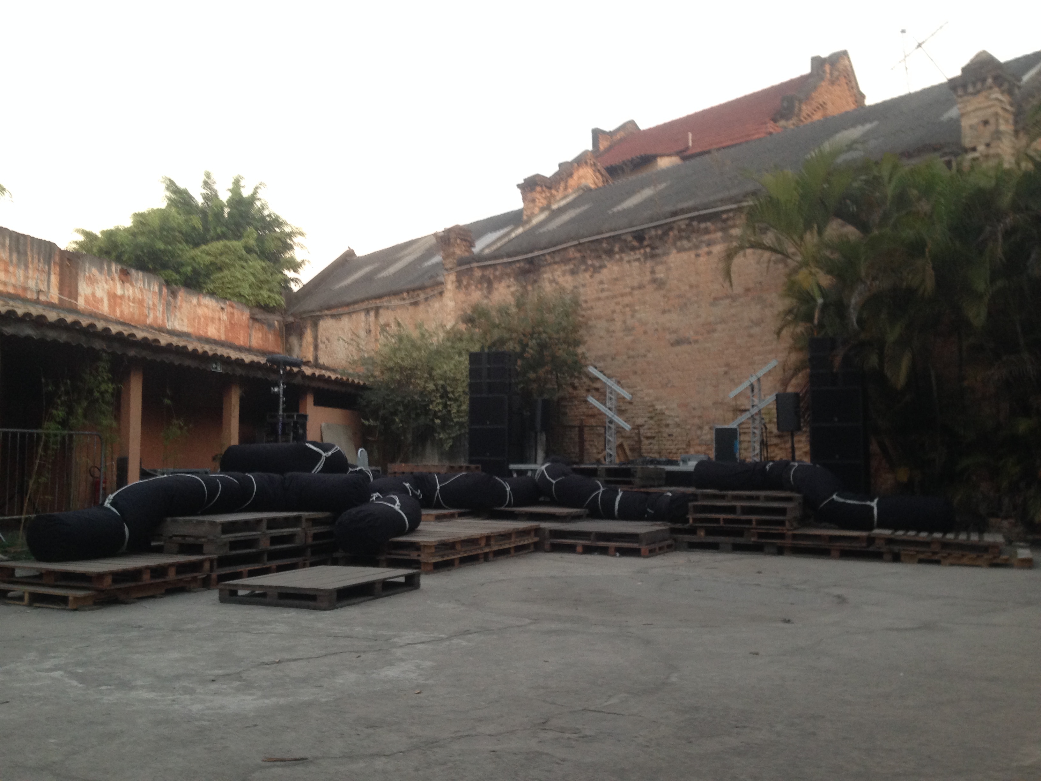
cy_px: 390
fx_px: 992
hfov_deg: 55.4
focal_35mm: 33
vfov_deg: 42.9
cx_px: 520
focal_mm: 4.12
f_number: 2.4
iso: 125
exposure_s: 1/20
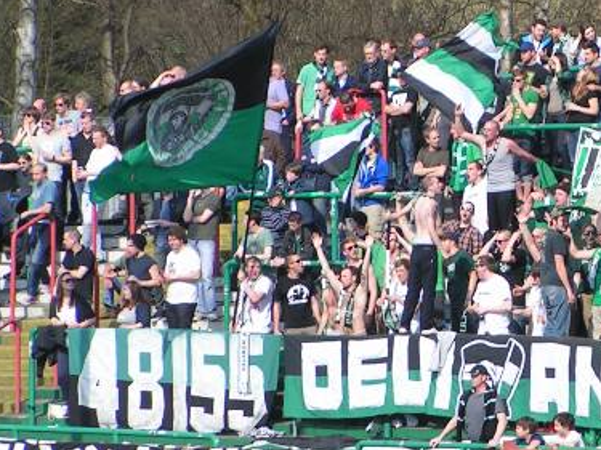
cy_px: 117
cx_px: 571
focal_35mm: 384
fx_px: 6665
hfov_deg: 5.2
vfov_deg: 3.9
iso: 50
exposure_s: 1/400
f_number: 5.6
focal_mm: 27.5
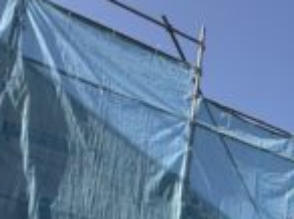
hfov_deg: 27.7
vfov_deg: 21.8
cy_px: 373
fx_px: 407
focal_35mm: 48
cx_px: 437
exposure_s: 1/1506
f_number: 2.2
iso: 50
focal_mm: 2.22
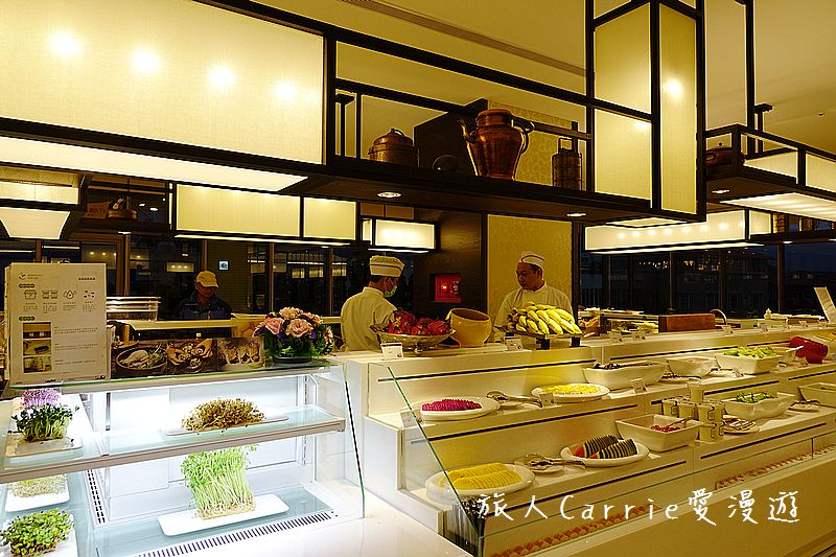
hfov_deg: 73.8
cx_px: 418
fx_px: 557
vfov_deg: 53.1
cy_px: 278
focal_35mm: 24
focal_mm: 8.8
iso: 100
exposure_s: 1/60
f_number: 2.8
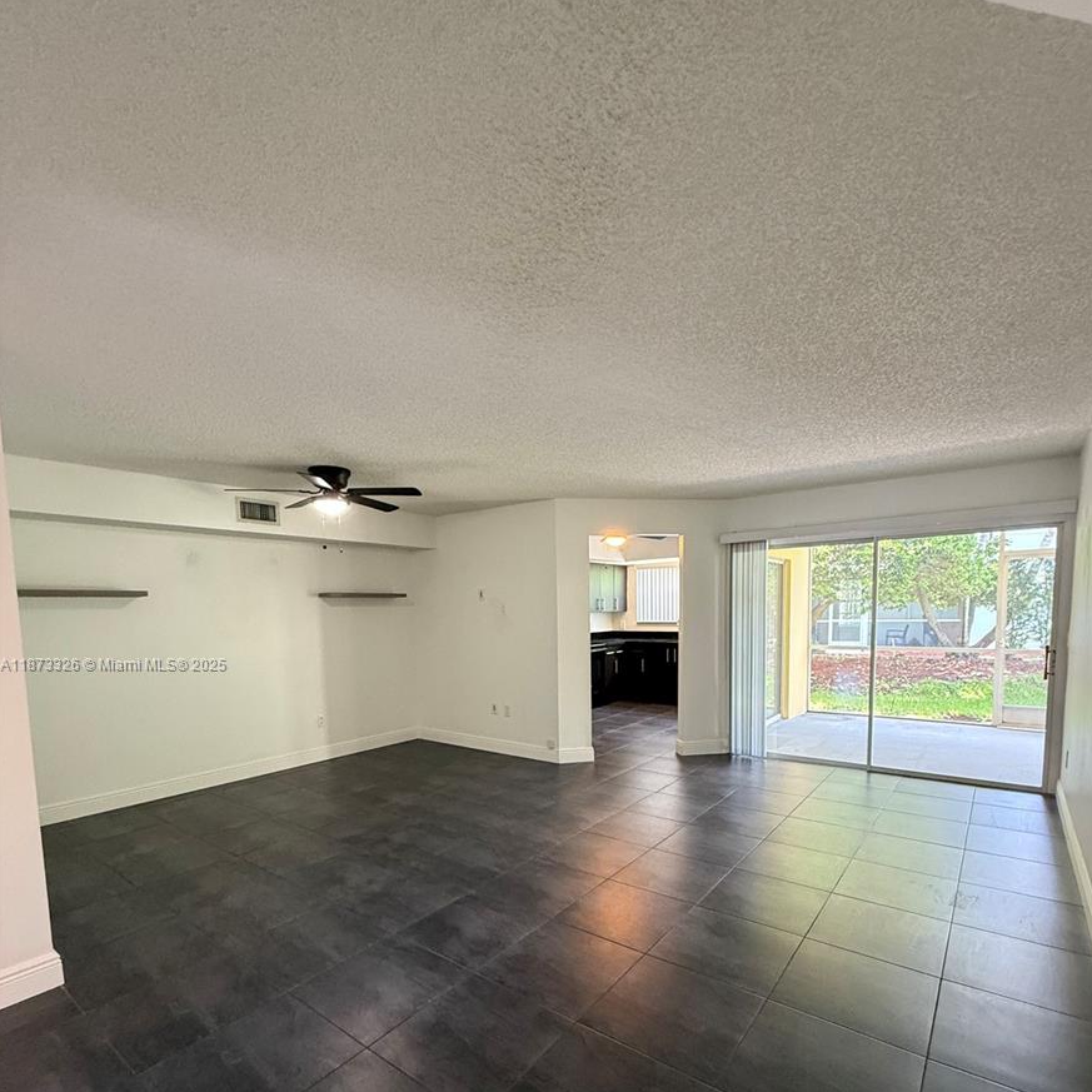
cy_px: 665
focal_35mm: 17
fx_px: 607
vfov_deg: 82.8
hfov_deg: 84.0
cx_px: 559
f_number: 2.2
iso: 400
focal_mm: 2.22
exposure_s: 1/60
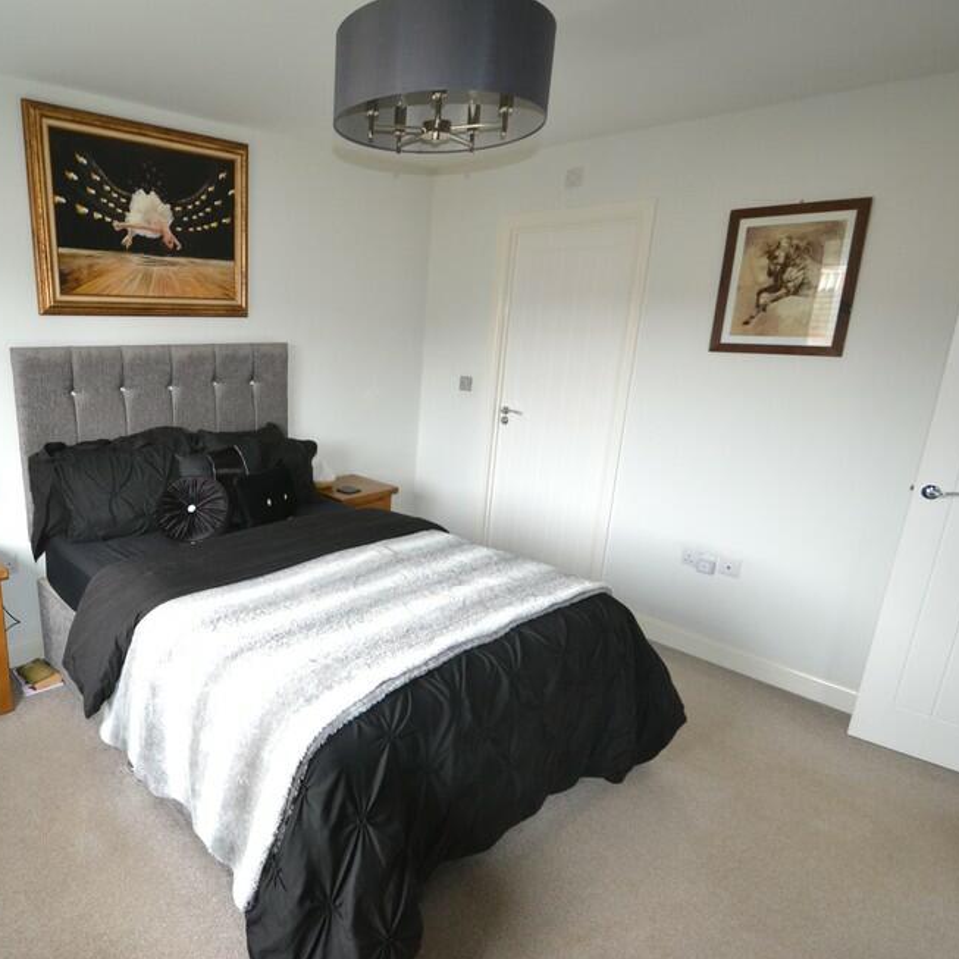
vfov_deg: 74.8
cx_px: 332
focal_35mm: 20
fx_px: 627
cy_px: 477
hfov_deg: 72.9
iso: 1000
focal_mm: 10
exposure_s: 1/60
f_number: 3.5
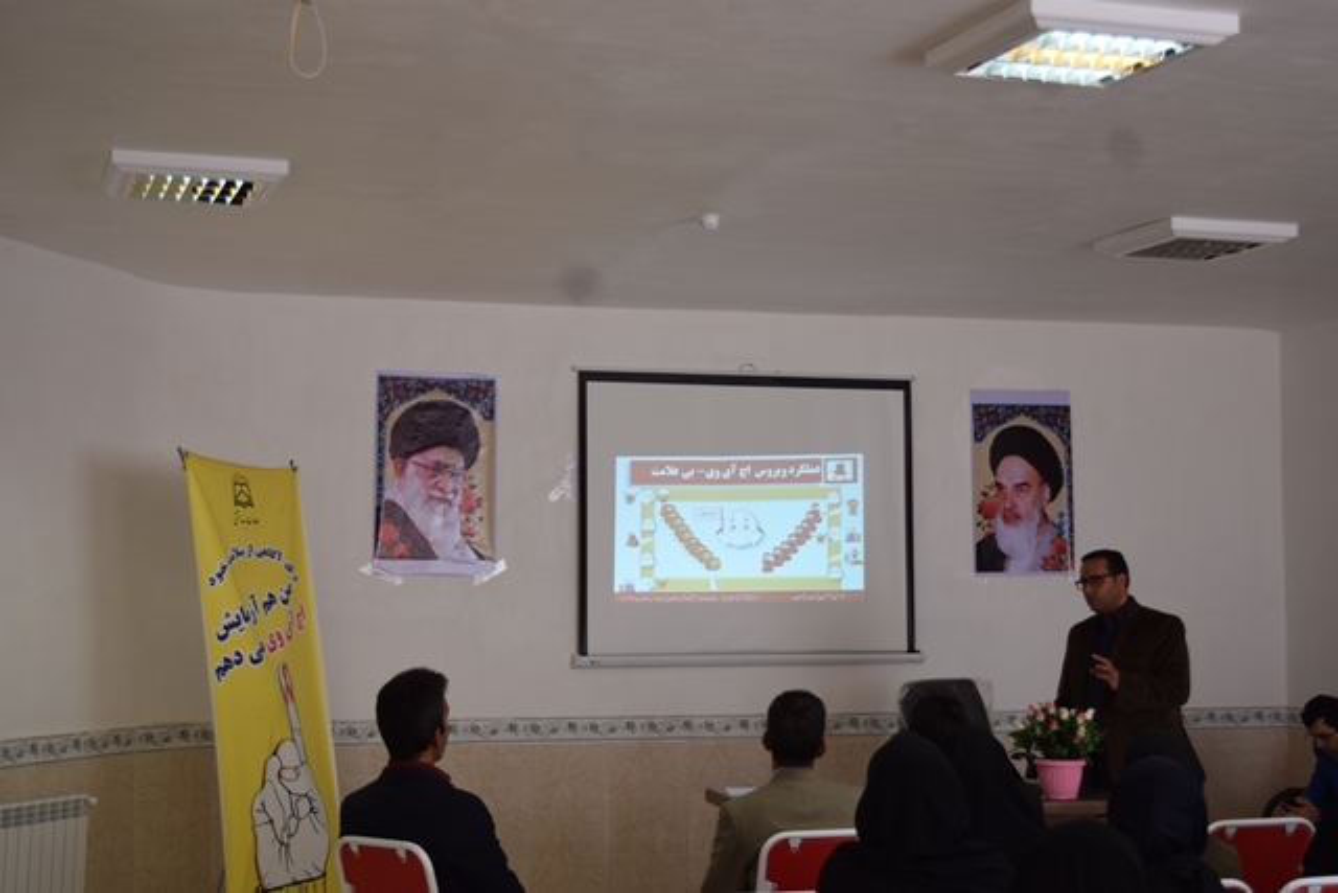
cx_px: 669
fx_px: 2007
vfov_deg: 25.1
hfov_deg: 36.9
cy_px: 446
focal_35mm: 54
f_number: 5
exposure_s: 1/100
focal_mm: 36
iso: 400
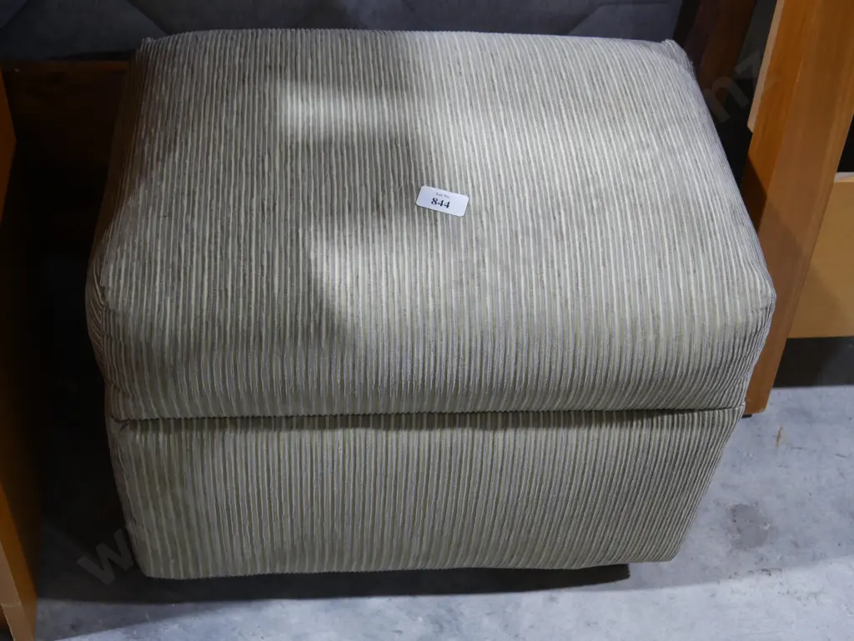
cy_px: 320
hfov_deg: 38.2
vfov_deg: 29.1
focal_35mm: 50
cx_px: 427
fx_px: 1234
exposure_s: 1/60
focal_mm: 25
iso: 1000
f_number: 5.3
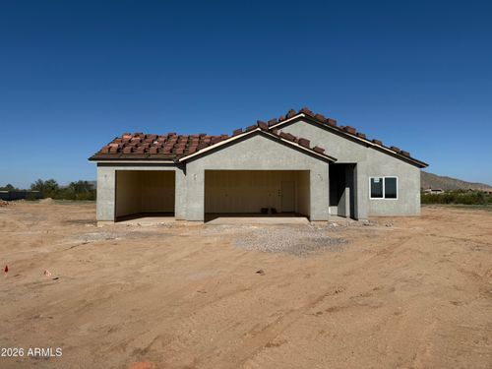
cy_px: 184
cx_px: 246
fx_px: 341
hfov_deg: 71.6
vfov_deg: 56.8
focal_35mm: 24
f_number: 1.78
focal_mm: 6.76
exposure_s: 1/10309
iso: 80
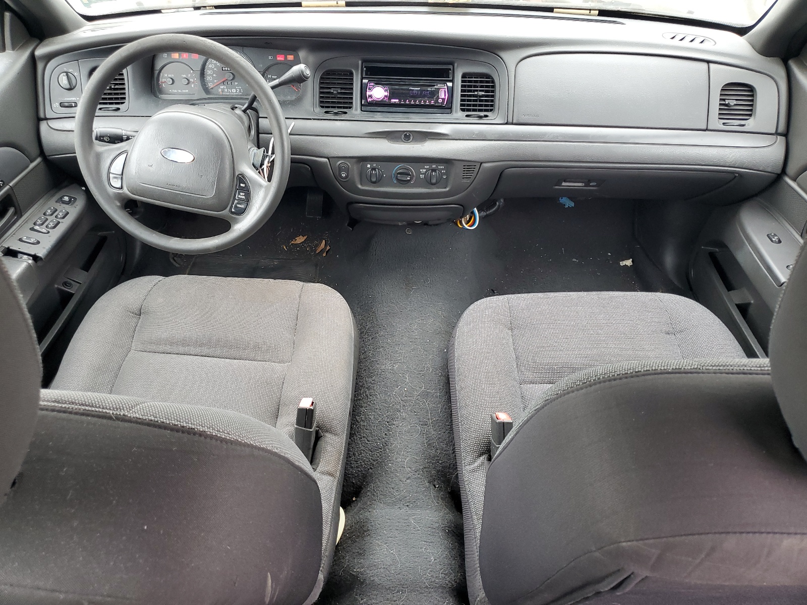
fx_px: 606
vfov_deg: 53.1
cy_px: 302
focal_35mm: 26
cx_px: 404
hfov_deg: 67.3
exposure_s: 1/60.2
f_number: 1.5
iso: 69
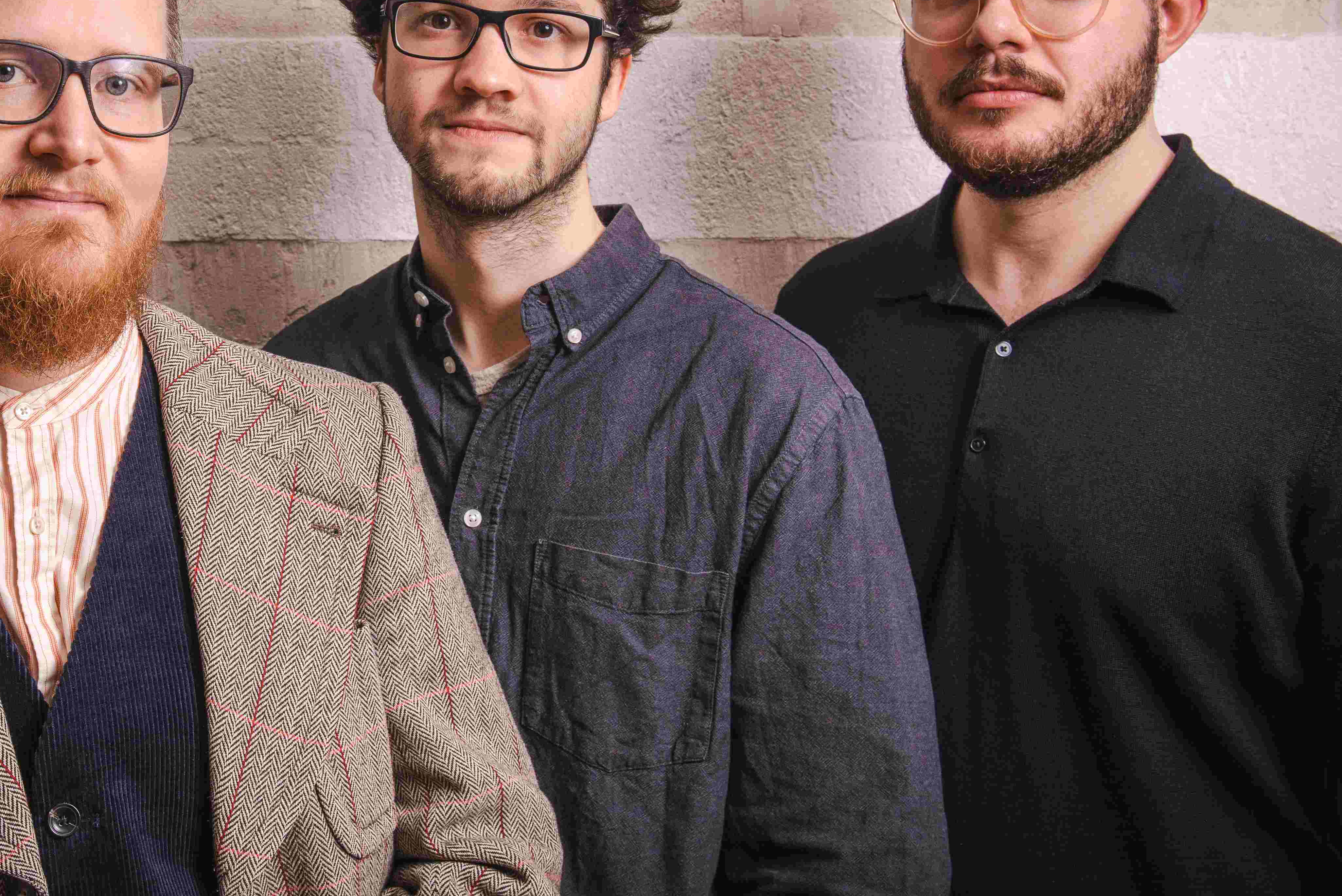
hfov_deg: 31.9
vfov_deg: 22.0
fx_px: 2275
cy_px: 207
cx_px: 256
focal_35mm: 61
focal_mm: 34
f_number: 8
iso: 200
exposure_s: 1/200
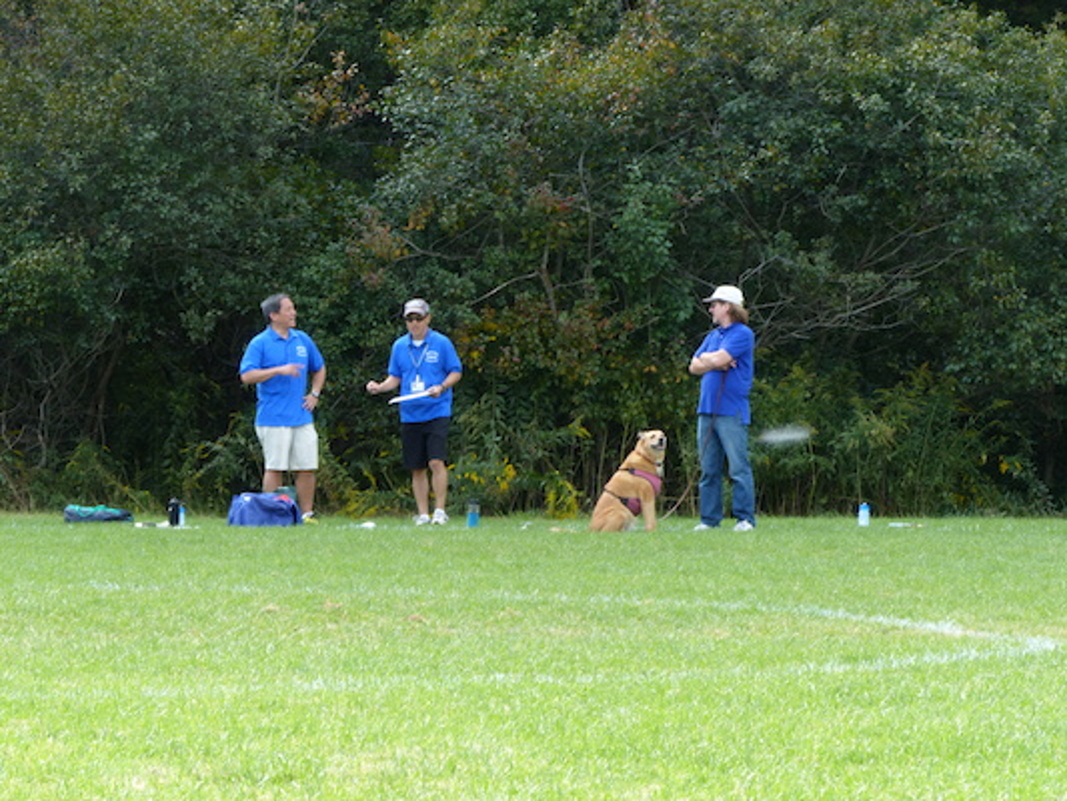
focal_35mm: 232
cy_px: 400
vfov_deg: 6.4
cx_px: 534
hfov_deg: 8.5
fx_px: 7153
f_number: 8
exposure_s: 1/80
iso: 160
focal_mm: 41.8
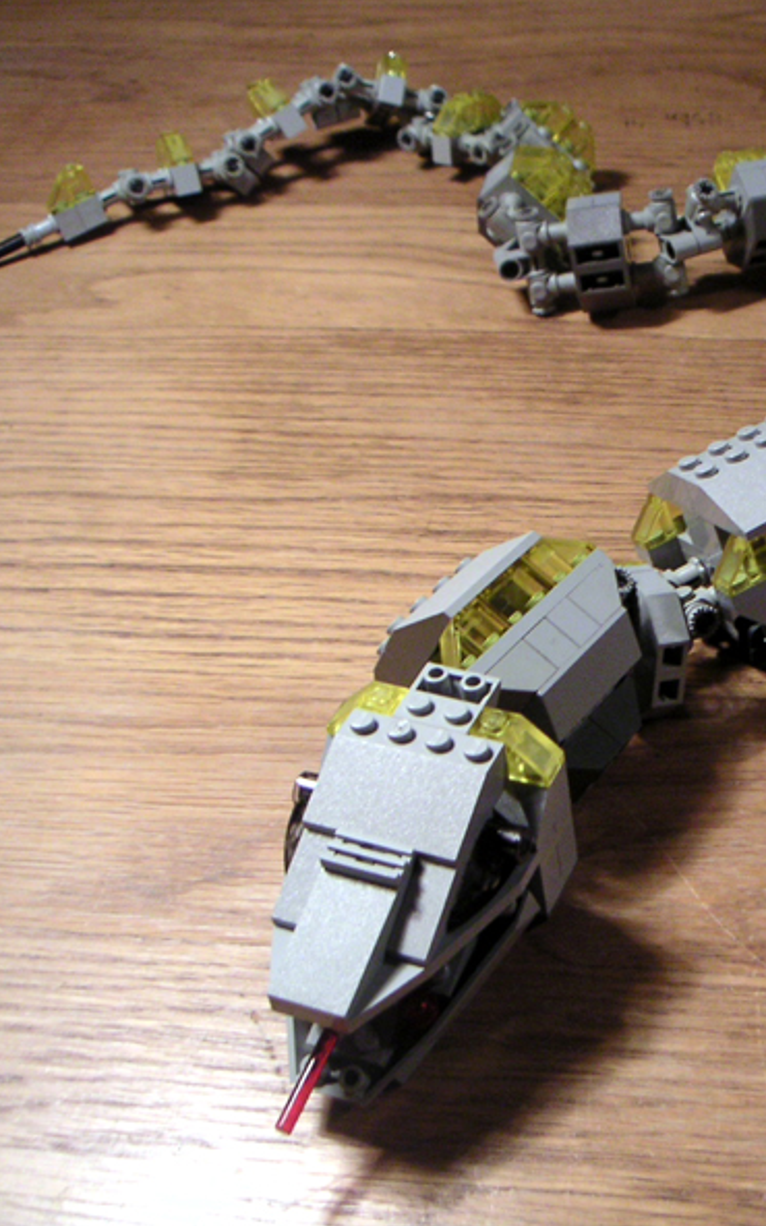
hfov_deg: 23.5
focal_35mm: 53
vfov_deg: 38.2
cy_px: 611
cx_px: 752
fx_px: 1770
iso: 100
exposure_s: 1/20
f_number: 2.8
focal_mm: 5.7
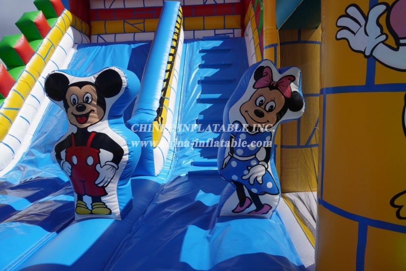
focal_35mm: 24
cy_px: 136
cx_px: 203
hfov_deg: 73.7
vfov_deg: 53.1
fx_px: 271
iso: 100
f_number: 7.1
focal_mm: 16
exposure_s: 1/500
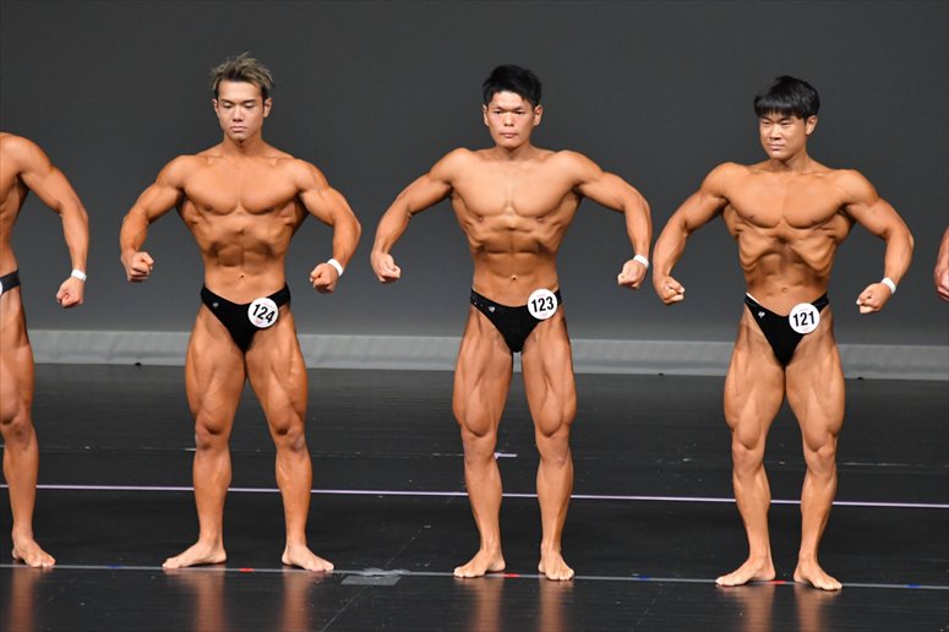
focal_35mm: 345
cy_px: 316
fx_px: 9090
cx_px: 474
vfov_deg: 4.0
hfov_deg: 6.0
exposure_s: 1/400
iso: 4000
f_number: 5.6
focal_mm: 230
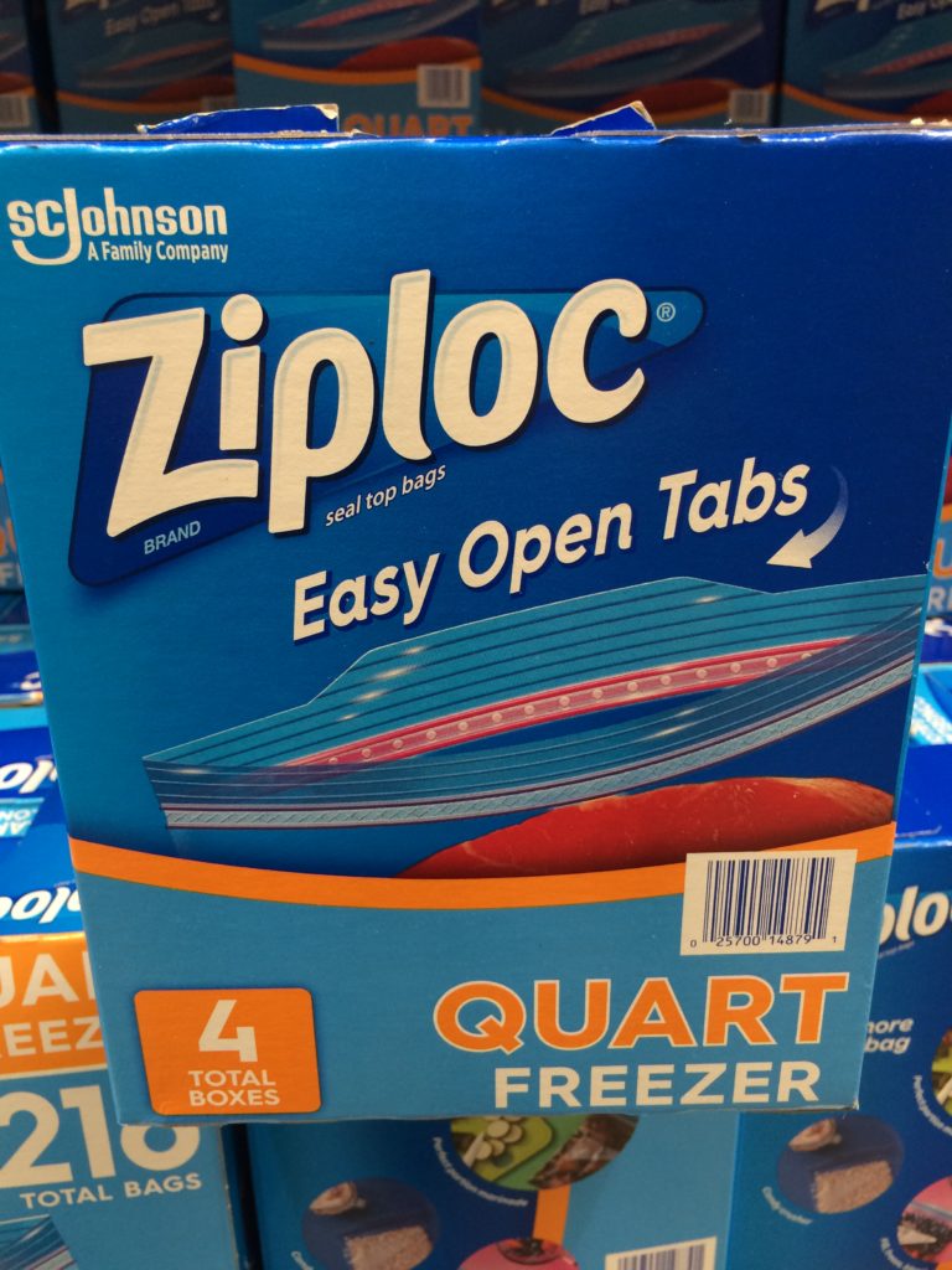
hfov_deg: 48.2
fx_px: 1063
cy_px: 635
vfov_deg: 61.7
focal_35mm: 29
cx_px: 476
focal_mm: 4.15
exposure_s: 1/33
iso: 100
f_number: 2.2
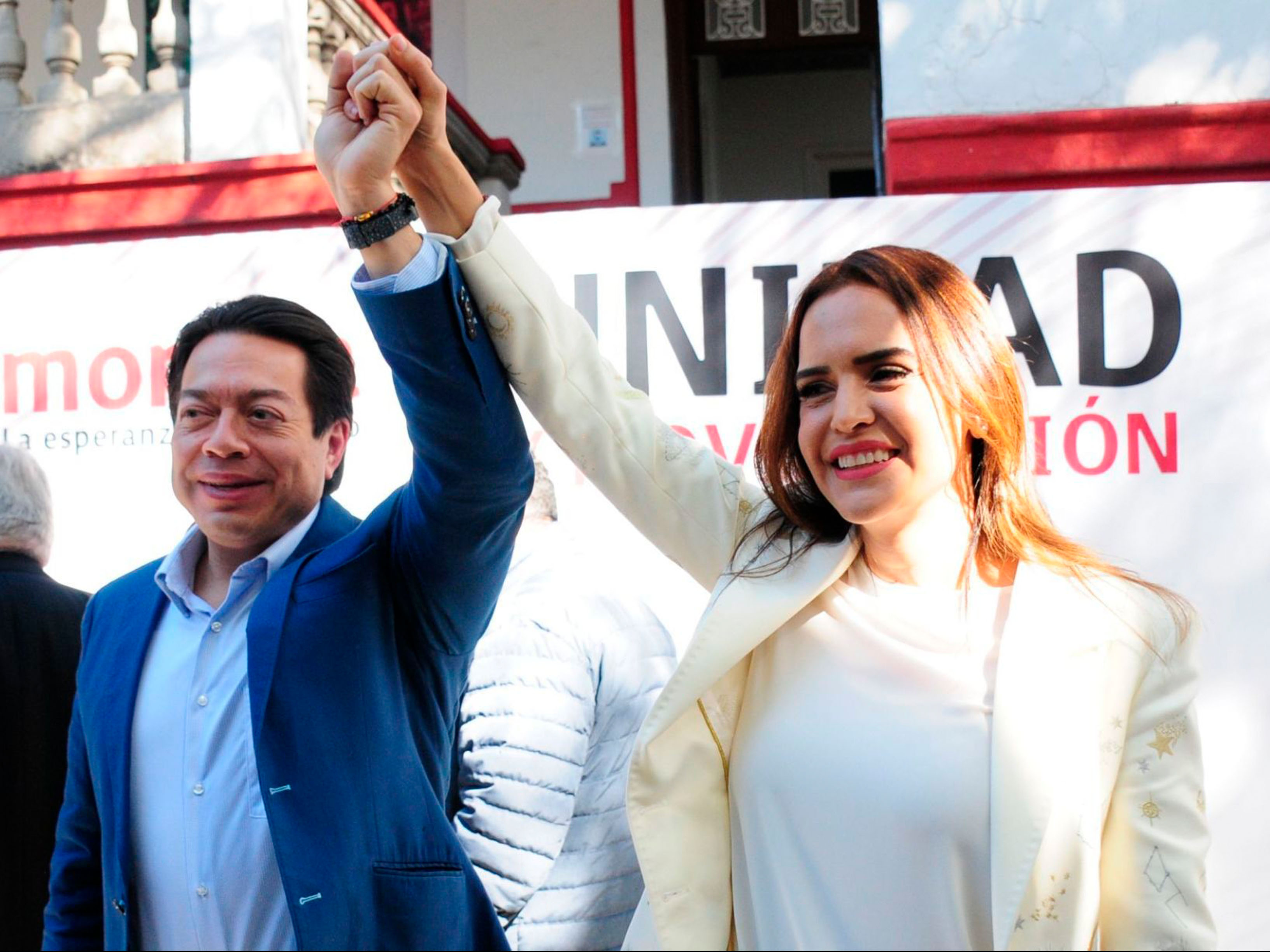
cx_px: 635
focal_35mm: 29
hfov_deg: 61.7
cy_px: 476
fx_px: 1064
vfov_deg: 48.2
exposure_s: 1/30
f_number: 2.2
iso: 160
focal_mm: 4.15
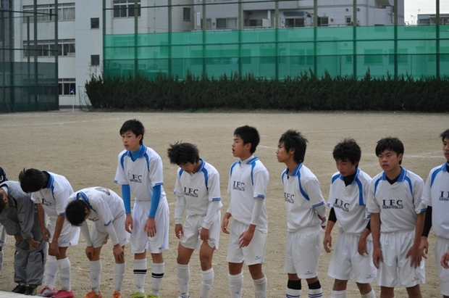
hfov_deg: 24.7
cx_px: 224
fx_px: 1027
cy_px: 149
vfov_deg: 16.5
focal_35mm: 82
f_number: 4
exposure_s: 1/1000
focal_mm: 55
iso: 800
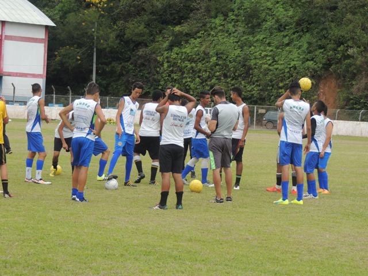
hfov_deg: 16.4
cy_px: 138
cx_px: 184
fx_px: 1276
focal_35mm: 120
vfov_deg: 12.3
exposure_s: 1/400
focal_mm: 21.4
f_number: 4.2
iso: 100
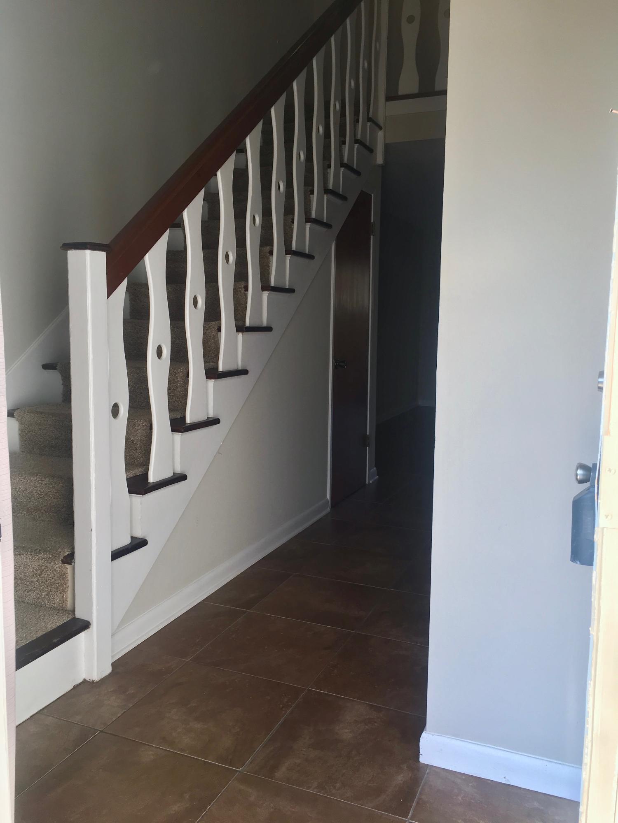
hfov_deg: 48.2
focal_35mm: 29
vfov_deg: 61.7
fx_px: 690
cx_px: 309
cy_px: 412
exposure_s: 1/120
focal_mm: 4.15
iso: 25
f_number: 2.2
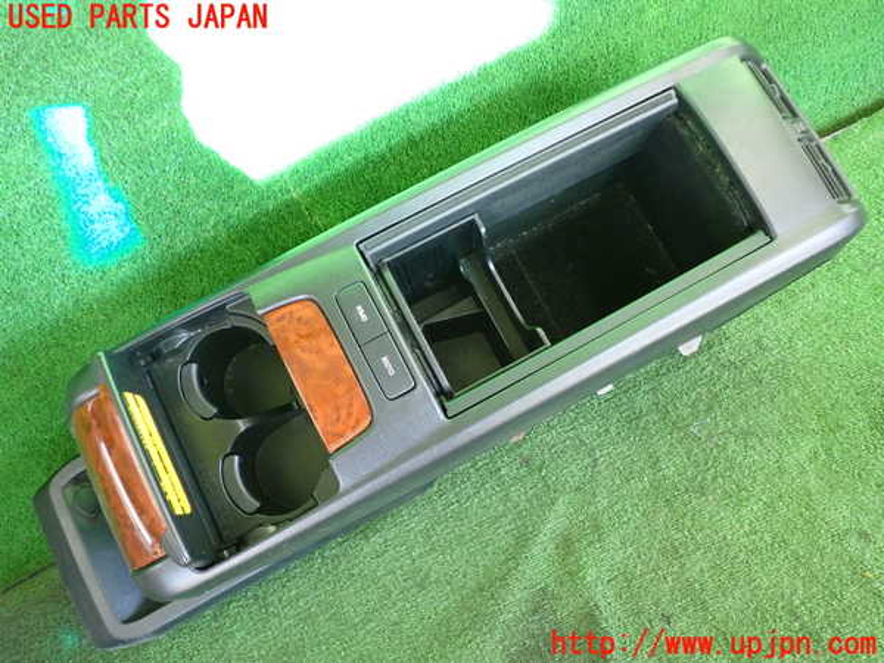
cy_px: 332
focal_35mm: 30
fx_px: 766
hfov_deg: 60.0
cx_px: 442
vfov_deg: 46.8
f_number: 2.3
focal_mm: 5.4
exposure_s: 1/125
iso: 800
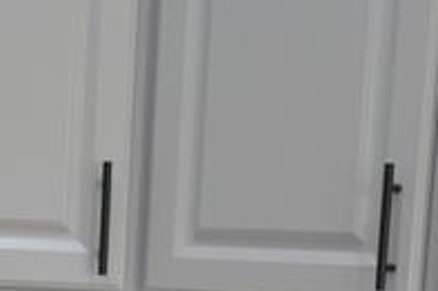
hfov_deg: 15.4
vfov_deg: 9.7
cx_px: 87
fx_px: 1612
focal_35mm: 133
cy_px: 540
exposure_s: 1/40
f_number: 4.2
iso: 400
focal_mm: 17
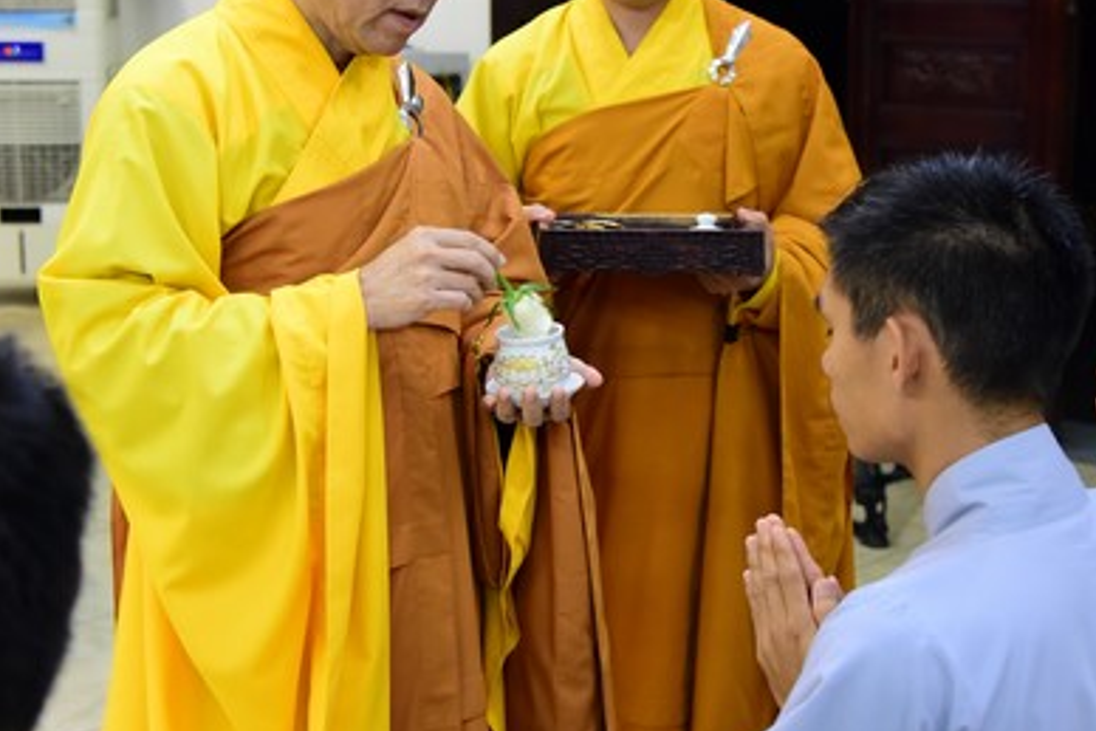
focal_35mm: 77
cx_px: 511
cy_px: 310
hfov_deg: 26.3
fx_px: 2345
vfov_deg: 17.7
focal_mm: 46
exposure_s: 1/50
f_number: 4.5
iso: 3200
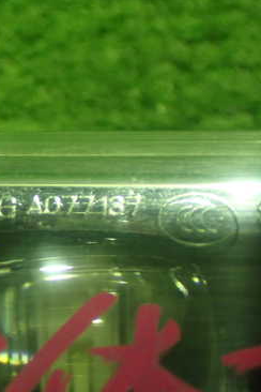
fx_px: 816
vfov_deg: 27.0
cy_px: 213
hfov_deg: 17.6
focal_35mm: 75
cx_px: -16
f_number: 2.9
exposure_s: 1/30
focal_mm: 7.84
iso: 800
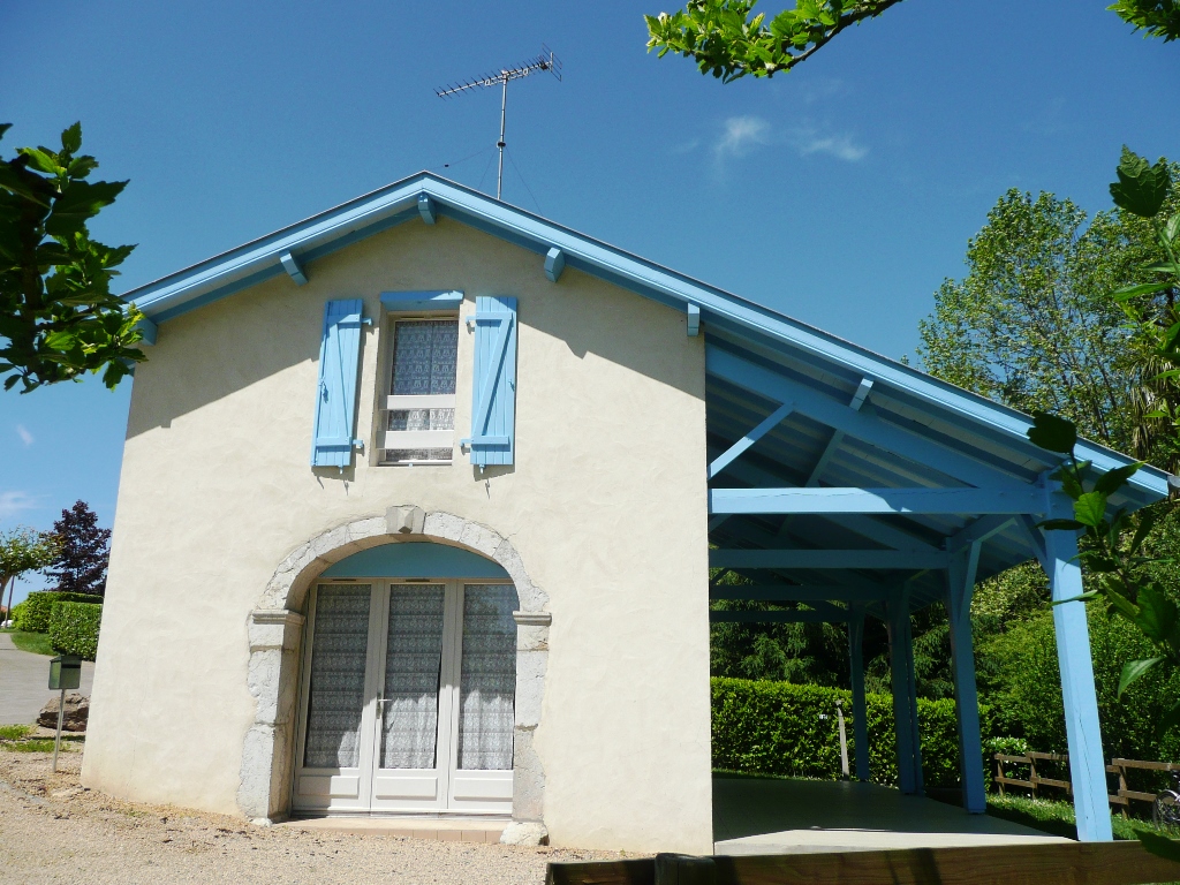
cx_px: 590
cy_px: 442
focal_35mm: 28
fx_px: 954
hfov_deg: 63.4
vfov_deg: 49.7
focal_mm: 4.6
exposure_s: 1/250
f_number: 8
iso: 100
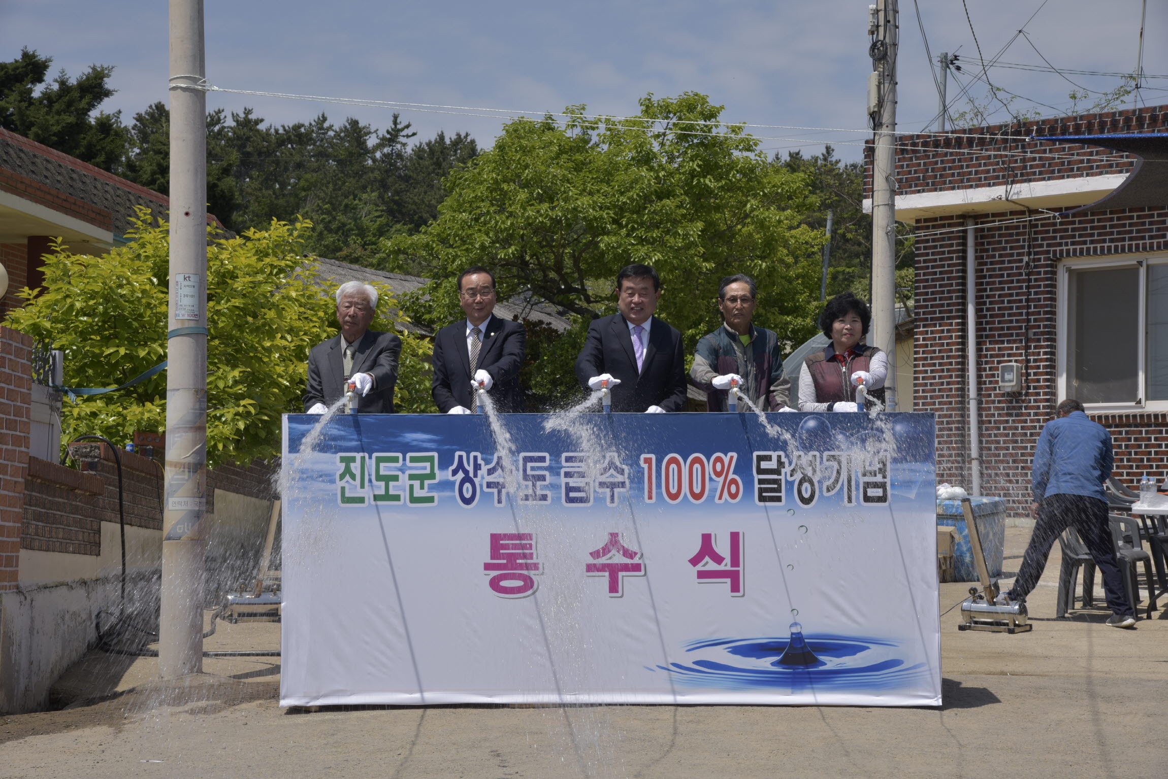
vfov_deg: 17.5
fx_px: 2531
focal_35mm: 78
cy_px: 390
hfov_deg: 26.0
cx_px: 584
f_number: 14
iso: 100
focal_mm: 78
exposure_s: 1/160
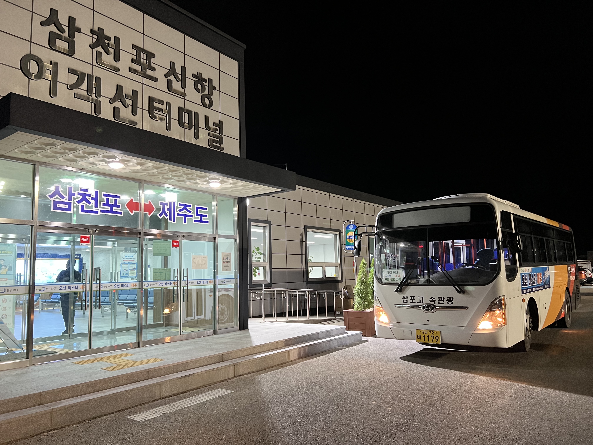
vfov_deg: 53.1
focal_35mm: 26
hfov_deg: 67.3
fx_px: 445
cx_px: 296
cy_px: 222
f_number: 1.5
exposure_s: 1/60
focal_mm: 5.7
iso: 400
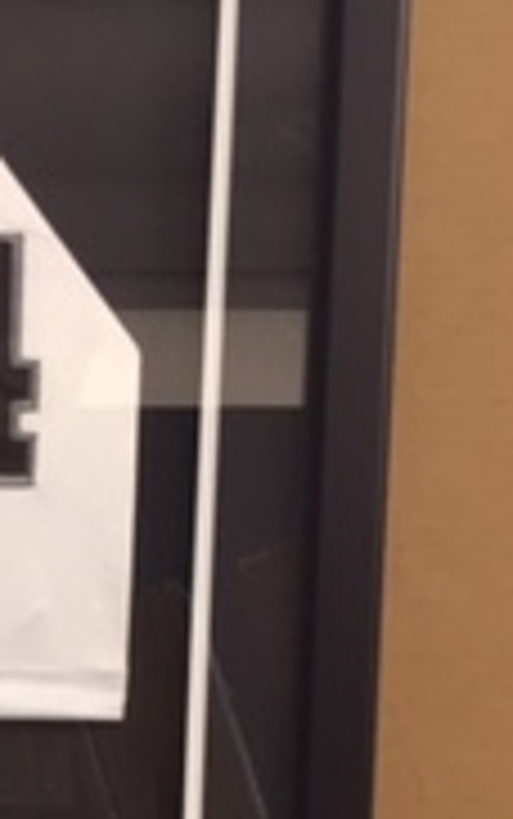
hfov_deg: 10.0
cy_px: 558
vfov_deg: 19.2
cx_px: -878
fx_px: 2412
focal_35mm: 108
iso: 80
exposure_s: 1/30
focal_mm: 4.15
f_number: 2.2
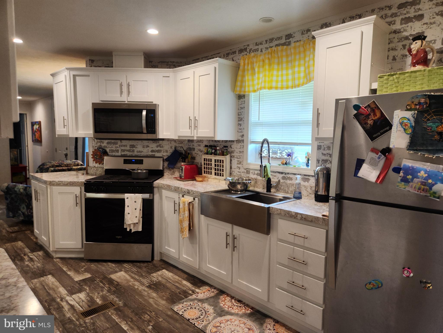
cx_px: 222
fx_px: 294
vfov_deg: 58.9
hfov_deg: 73.9
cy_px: 166
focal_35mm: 23
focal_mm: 5.4
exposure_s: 1/120
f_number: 1.8
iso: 250
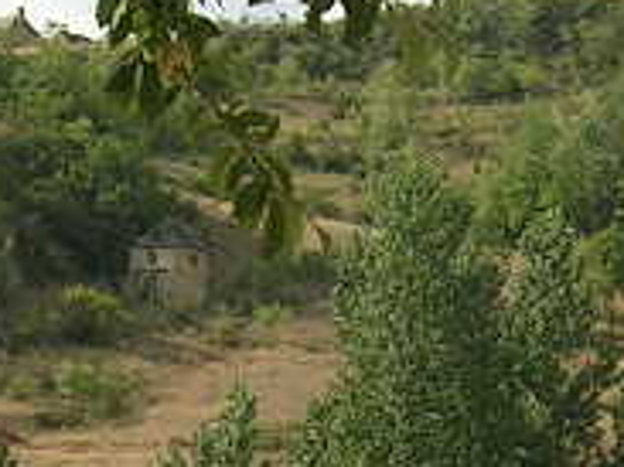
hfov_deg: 10.1
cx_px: 525
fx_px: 3531
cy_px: 501
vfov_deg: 7.5
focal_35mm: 196
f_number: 4.8
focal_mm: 5.4
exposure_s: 1/330
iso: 50
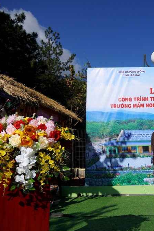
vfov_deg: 47.4
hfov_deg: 29.9
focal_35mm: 41
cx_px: 162
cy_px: 116
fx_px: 263
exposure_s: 1/1600
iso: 100
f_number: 5
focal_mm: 18
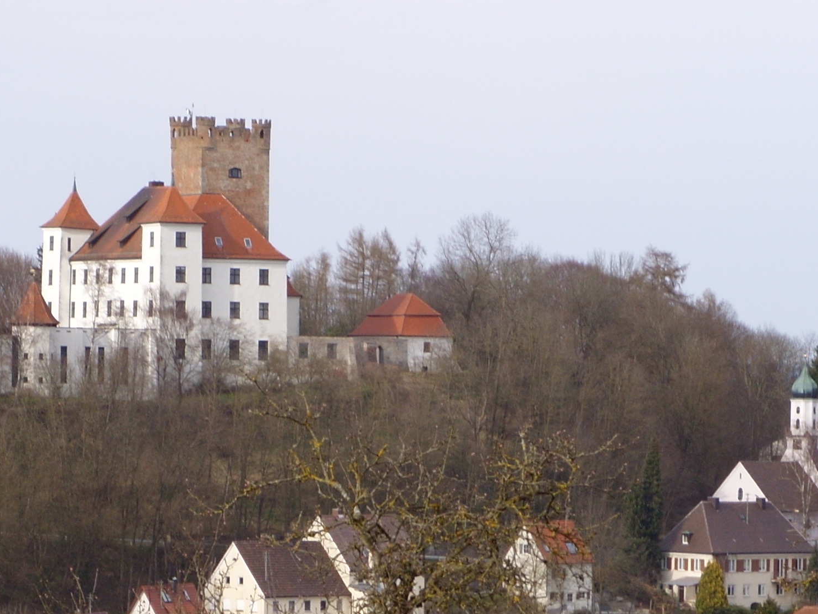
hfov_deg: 8.0
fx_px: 5860
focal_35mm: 248
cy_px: 606
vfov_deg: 6.0
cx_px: 551
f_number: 7.2
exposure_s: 1/141
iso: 50
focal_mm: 23.31
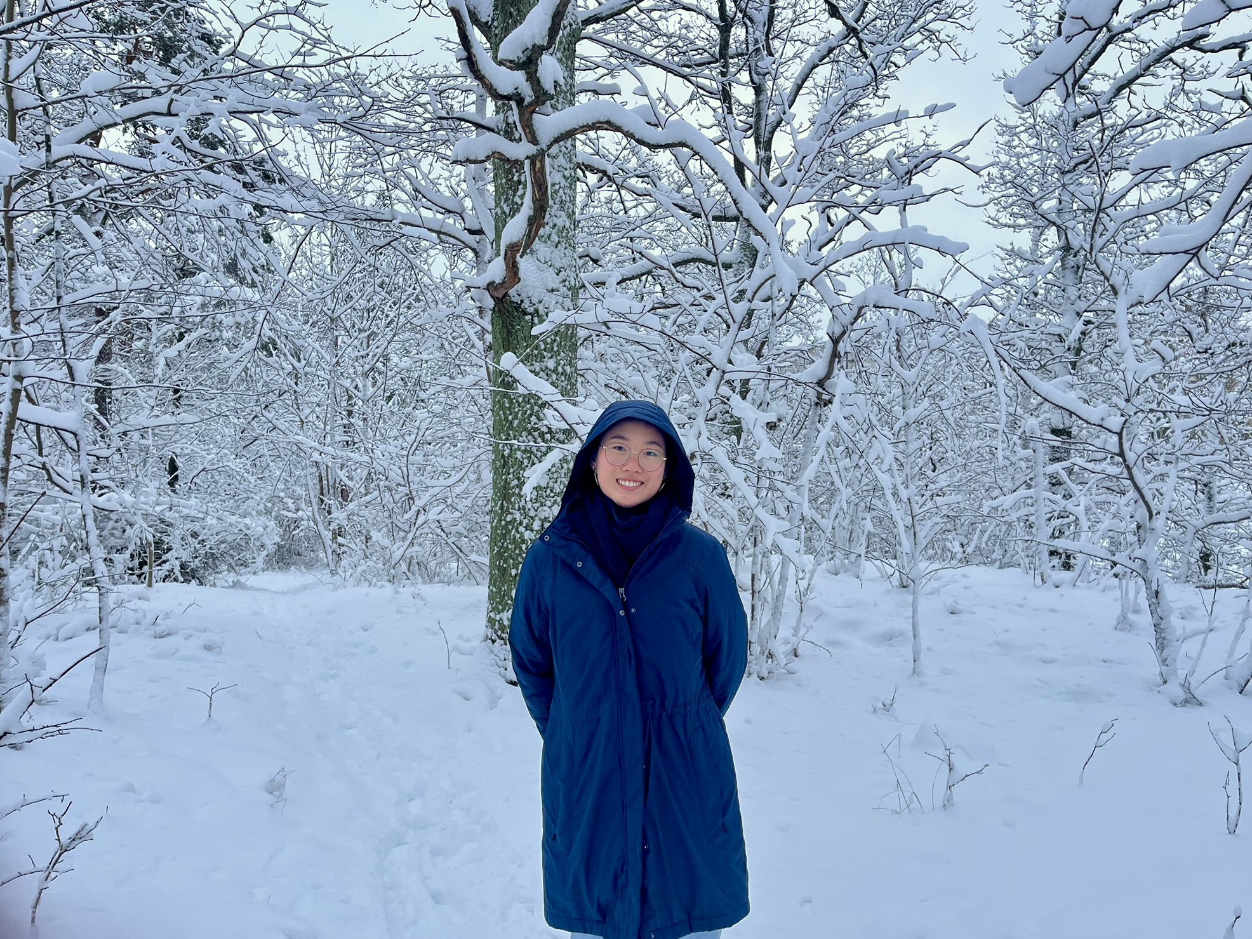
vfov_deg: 51.3
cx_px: 634
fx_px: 977
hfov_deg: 65.3
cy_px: 481
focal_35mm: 27
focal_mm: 5.1
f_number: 1.6
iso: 50
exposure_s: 1/344
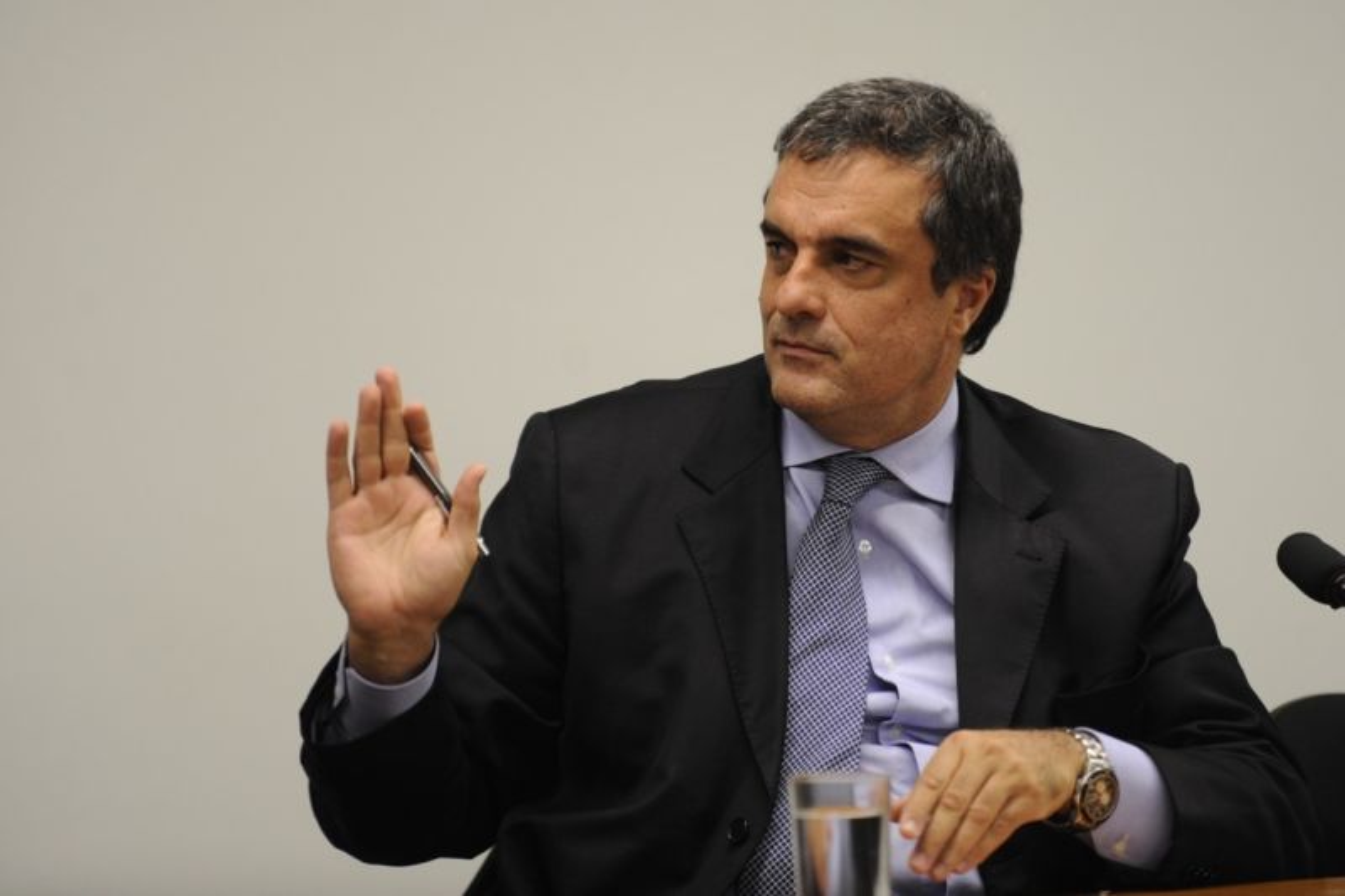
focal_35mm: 200
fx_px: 7470
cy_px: 448
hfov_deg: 10.3
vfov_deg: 6.9
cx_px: 672
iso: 800
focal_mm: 200
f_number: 3.5
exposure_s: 1/160
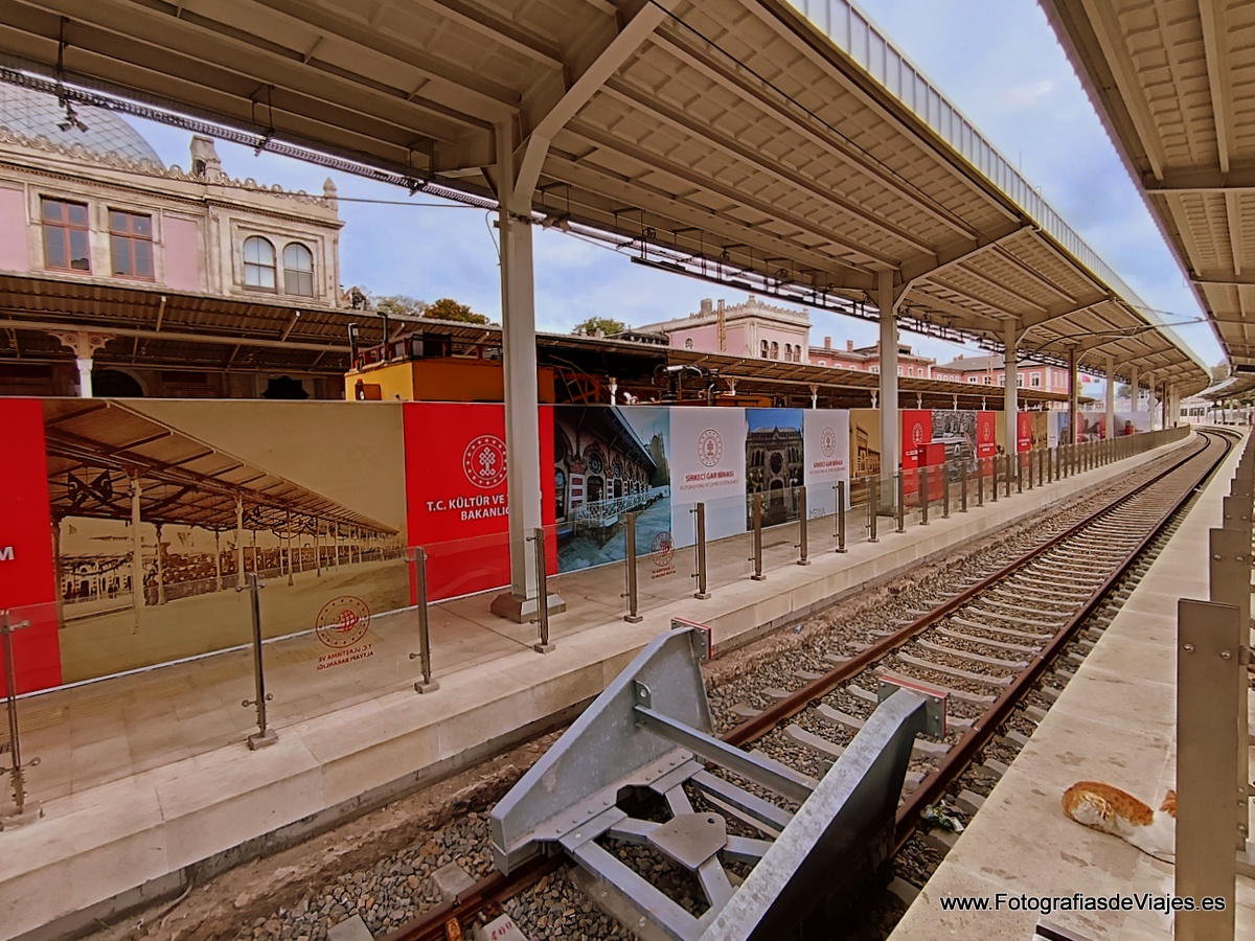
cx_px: 628
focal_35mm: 17
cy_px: 470
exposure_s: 1/240
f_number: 2.2
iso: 100
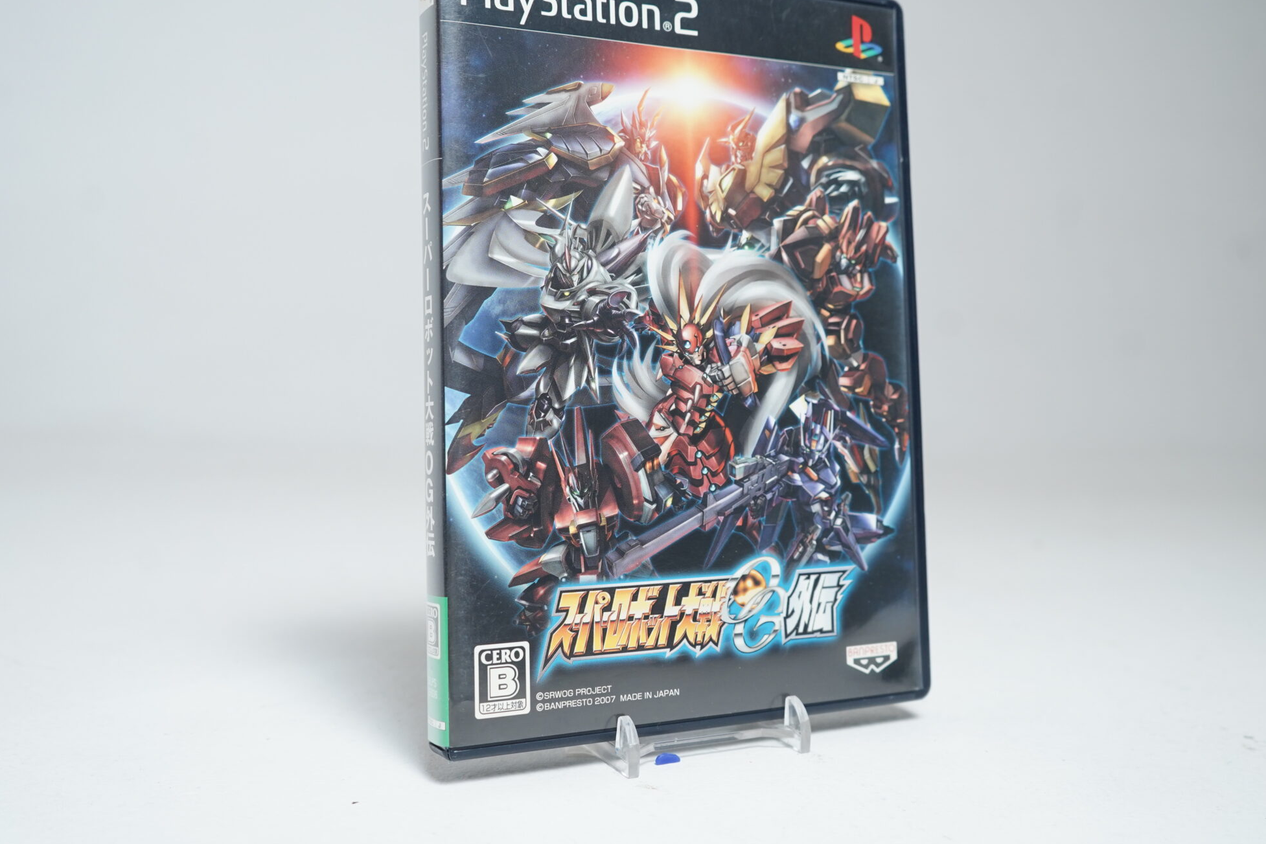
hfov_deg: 50.6
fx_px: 1336
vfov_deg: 34.9
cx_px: 683
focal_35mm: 38
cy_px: 338
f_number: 5
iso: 800
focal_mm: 29
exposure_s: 1/30
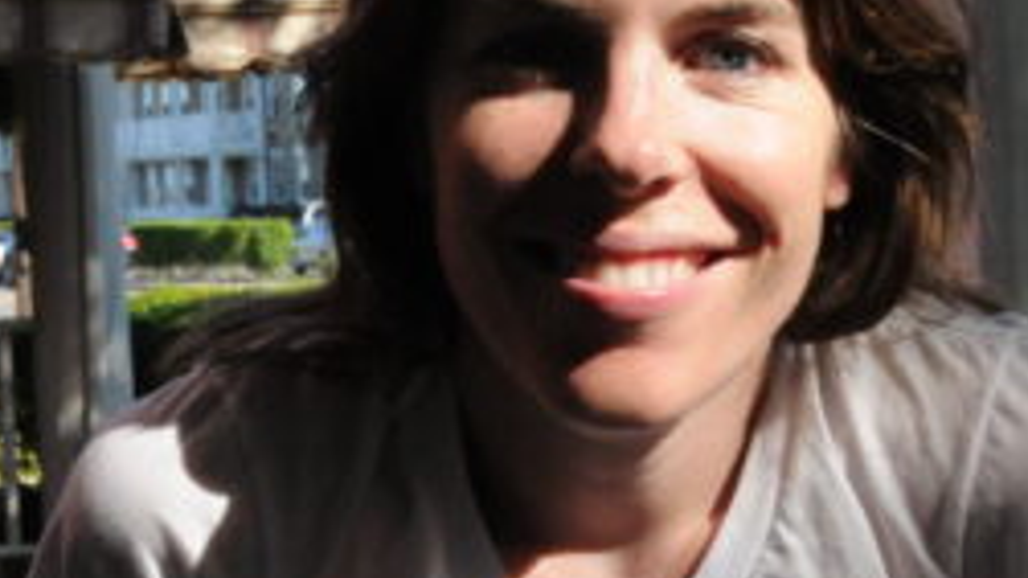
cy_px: 484
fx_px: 3243
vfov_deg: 10.1
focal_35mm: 119
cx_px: 618
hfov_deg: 18.0
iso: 1600
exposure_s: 1/640
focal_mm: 28
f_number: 13
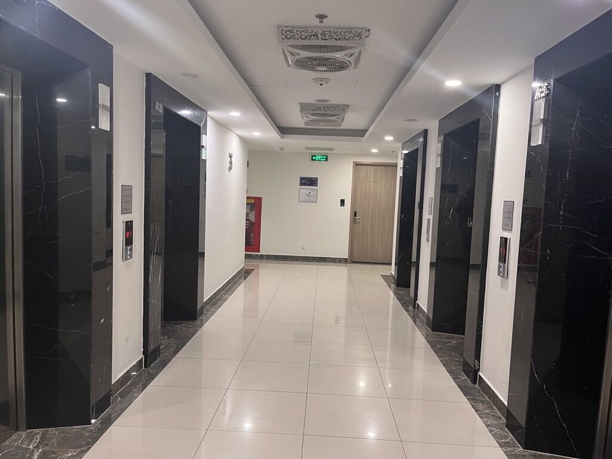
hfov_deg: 67.3
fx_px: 460
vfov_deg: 53.1
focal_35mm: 26
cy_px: 230
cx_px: 306
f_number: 1.6
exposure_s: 1/50
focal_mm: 5.1
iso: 200
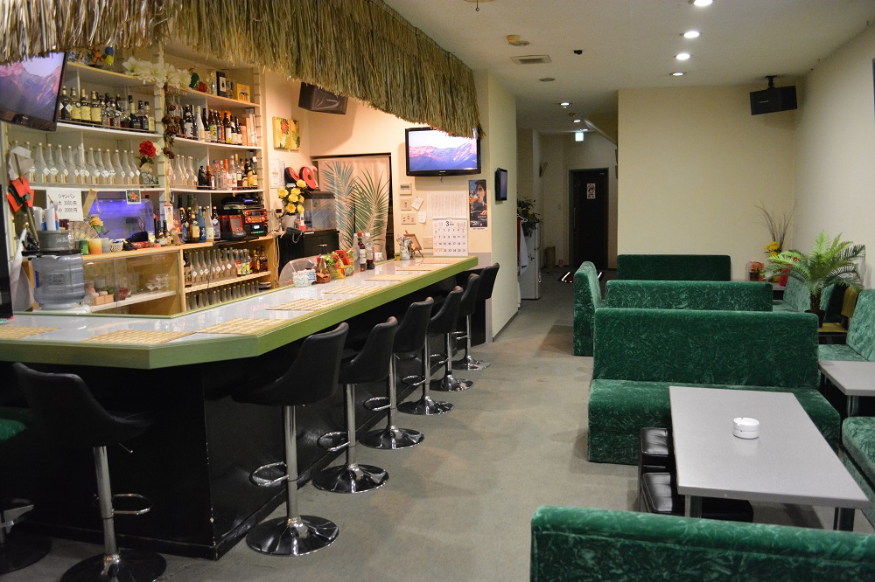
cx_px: 438
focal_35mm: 30
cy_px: 291
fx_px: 729
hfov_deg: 61.9
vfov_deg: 43.6
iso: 3200
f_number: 3.8
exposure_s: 1/30
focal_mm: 20
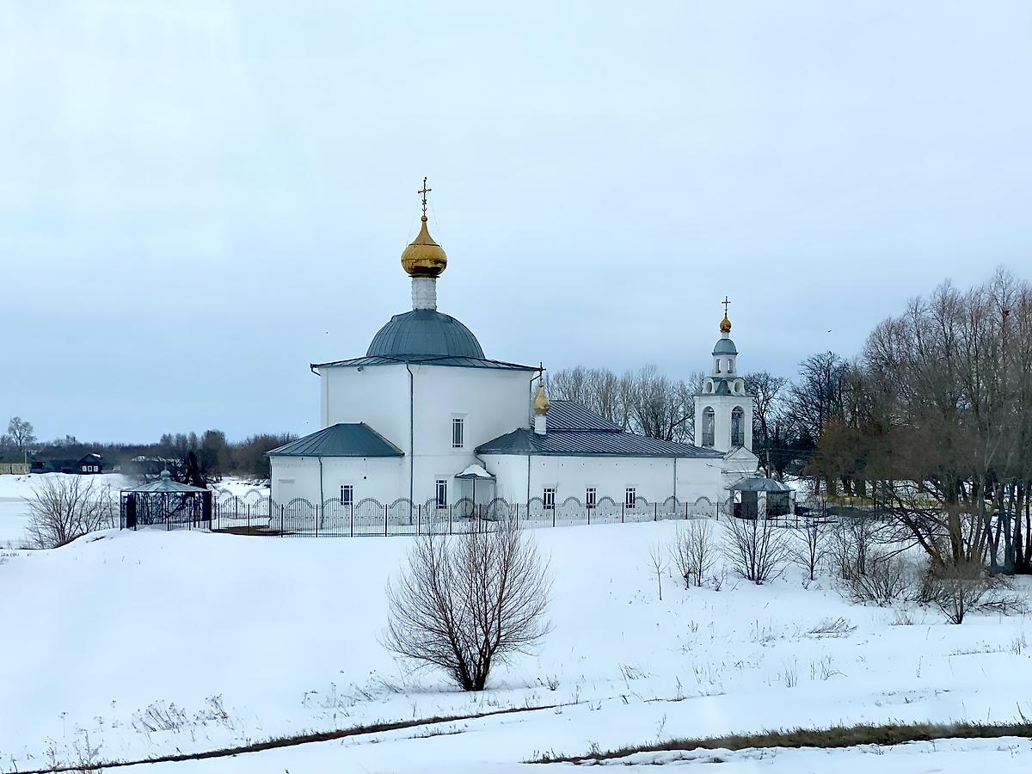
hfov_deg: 36.8
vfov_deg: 28.0
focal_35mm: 52
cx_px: 516
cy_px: 387
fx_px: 1550
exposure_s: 1/999
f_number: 2
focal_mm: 6
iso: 20
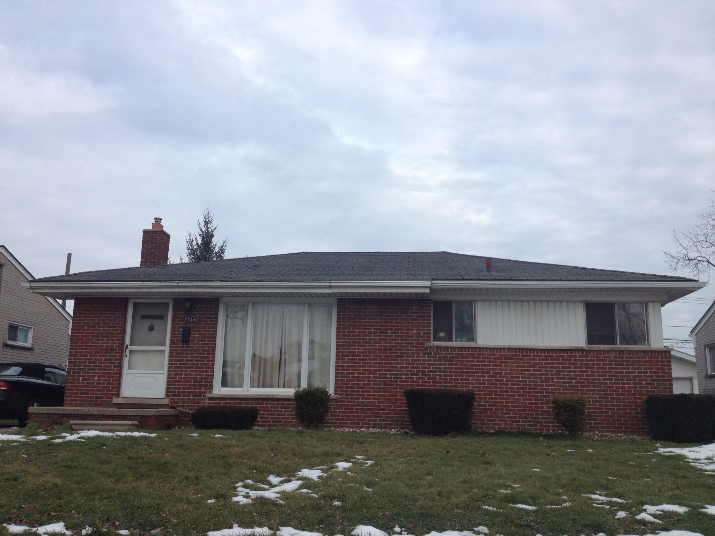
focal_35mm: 35
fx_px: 723
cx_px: 358
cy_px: 268
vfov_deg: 40.7
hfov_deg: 52.6
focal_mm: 4.28
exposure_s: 1/406
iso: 50
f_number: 2.4
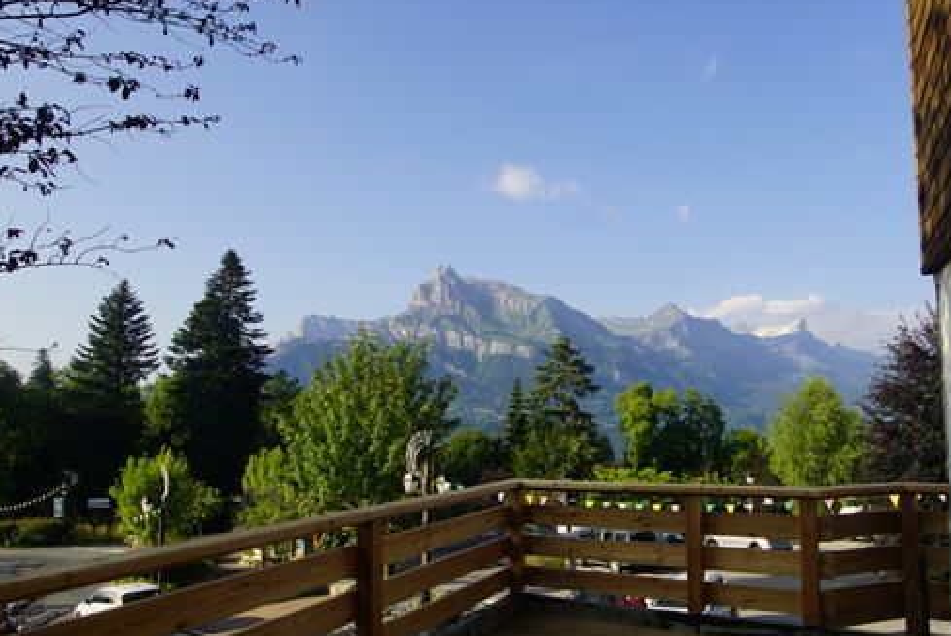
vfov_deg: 47.0
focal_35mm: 28
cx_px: 537
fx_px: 730
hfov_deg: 65.9
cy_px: 347
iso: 100
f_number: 8
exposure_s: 1/125
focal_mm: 15
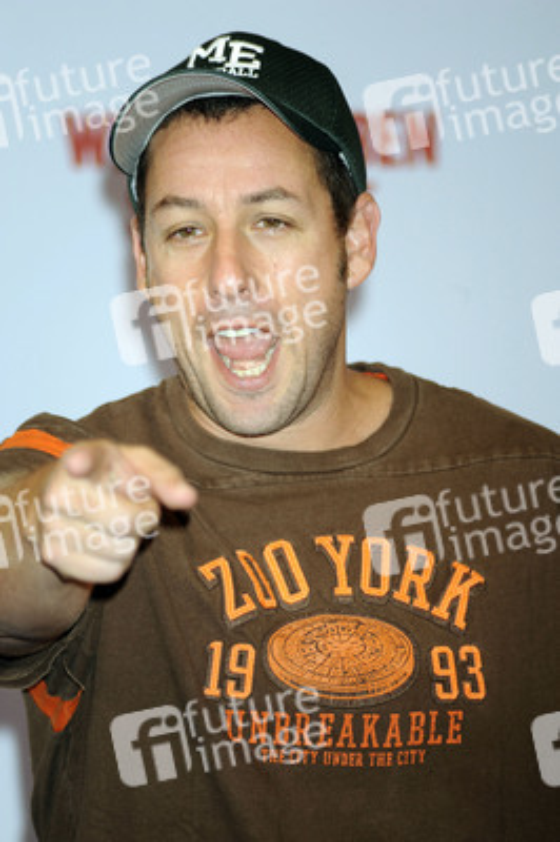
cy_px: 421
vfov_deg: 6.9
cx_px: 280
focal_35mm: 300
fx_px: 7012
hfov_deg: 4.6
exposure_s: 1/160
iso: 1000
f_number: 5.6
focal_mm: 300
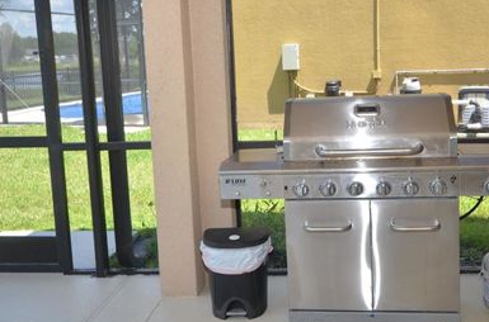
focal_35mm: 44
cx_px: 285
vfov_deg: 30.2
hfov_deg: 44.5
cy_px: 126
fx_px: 596
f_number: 5.6
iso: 125
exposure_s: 1/125
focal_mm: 16
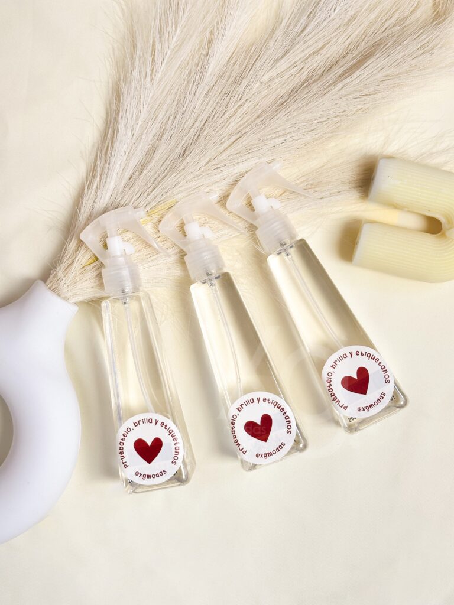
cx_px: 227
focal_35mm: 48
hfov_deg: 30.3
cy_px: 302
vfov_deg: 39.7
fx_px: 839
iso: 64
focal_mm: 6.86
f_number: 1.78
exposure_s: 1/256
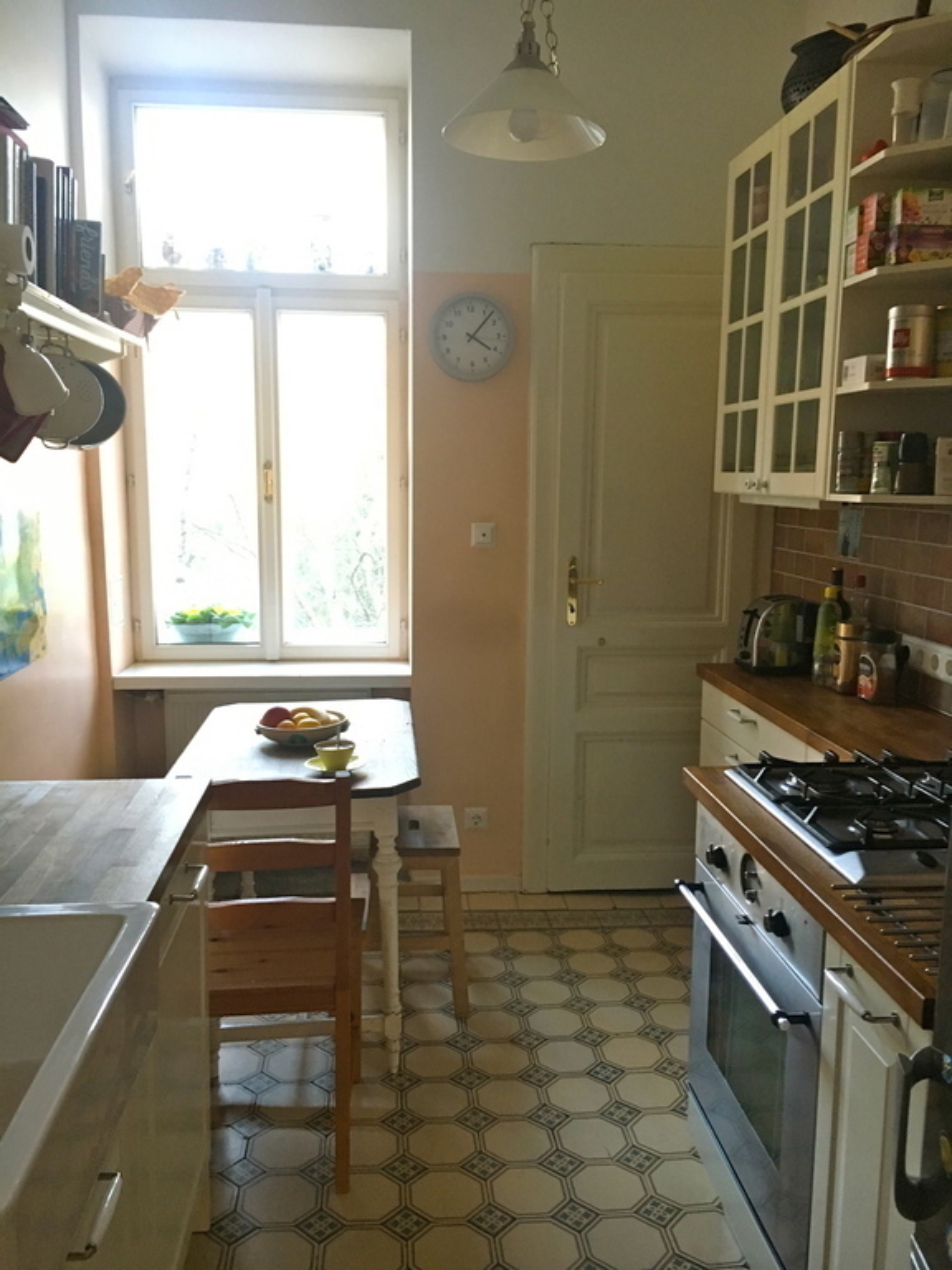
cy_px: 635
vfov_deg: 61.7
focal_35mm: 29
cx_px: 476
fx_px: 1063
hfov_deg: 48.2
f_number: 2.2
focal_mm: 4.15
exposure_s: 1/20
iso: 200
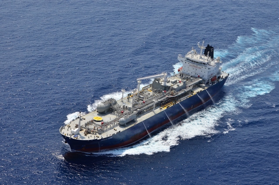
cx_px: 140
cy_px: 92
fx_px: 719
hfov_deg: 22.0
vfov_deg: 14.6
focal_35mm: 93
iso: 400
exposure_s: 1/1250
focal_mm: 62
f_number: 11
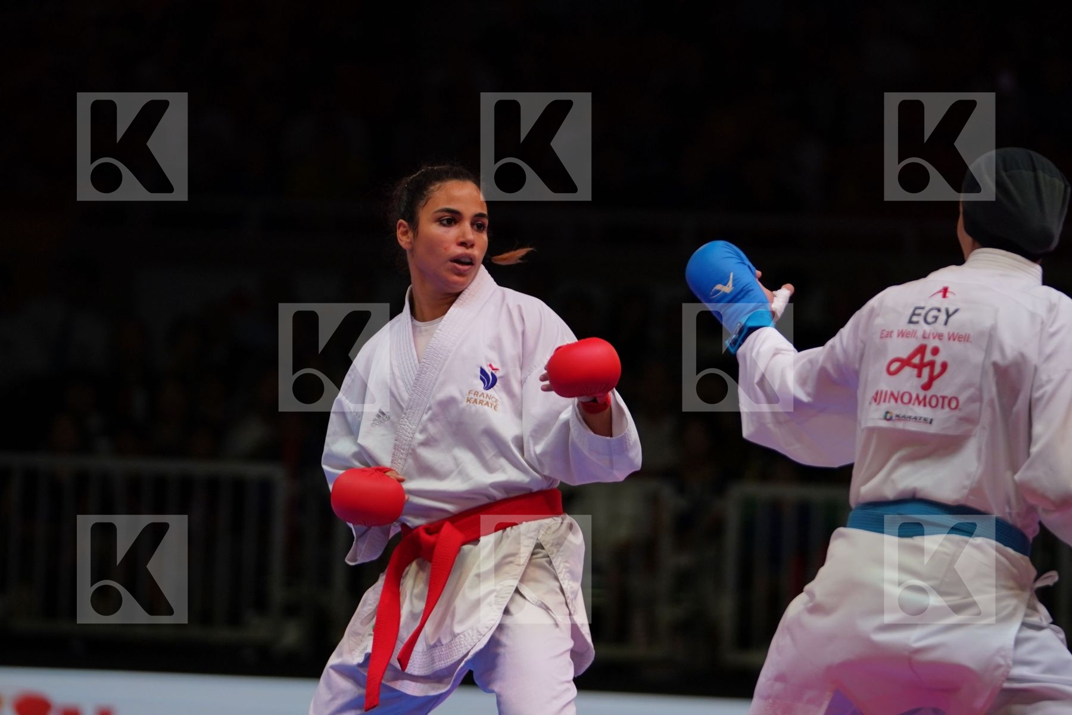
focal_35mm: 226
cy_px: 358
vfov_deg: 6.1
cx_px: 536
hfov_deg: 9.1
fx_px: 6729
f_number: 2.8
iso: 500
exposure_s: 1/1000
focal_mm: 151
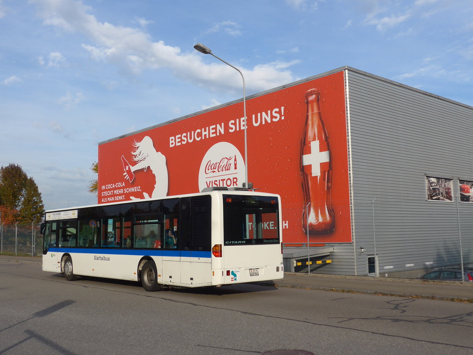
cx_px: 239
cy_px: 180
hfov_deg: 46.8
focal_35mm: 40
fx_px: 547
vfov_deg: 36.0
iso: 80
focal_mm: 8
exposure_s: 1/1600
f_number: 2.8
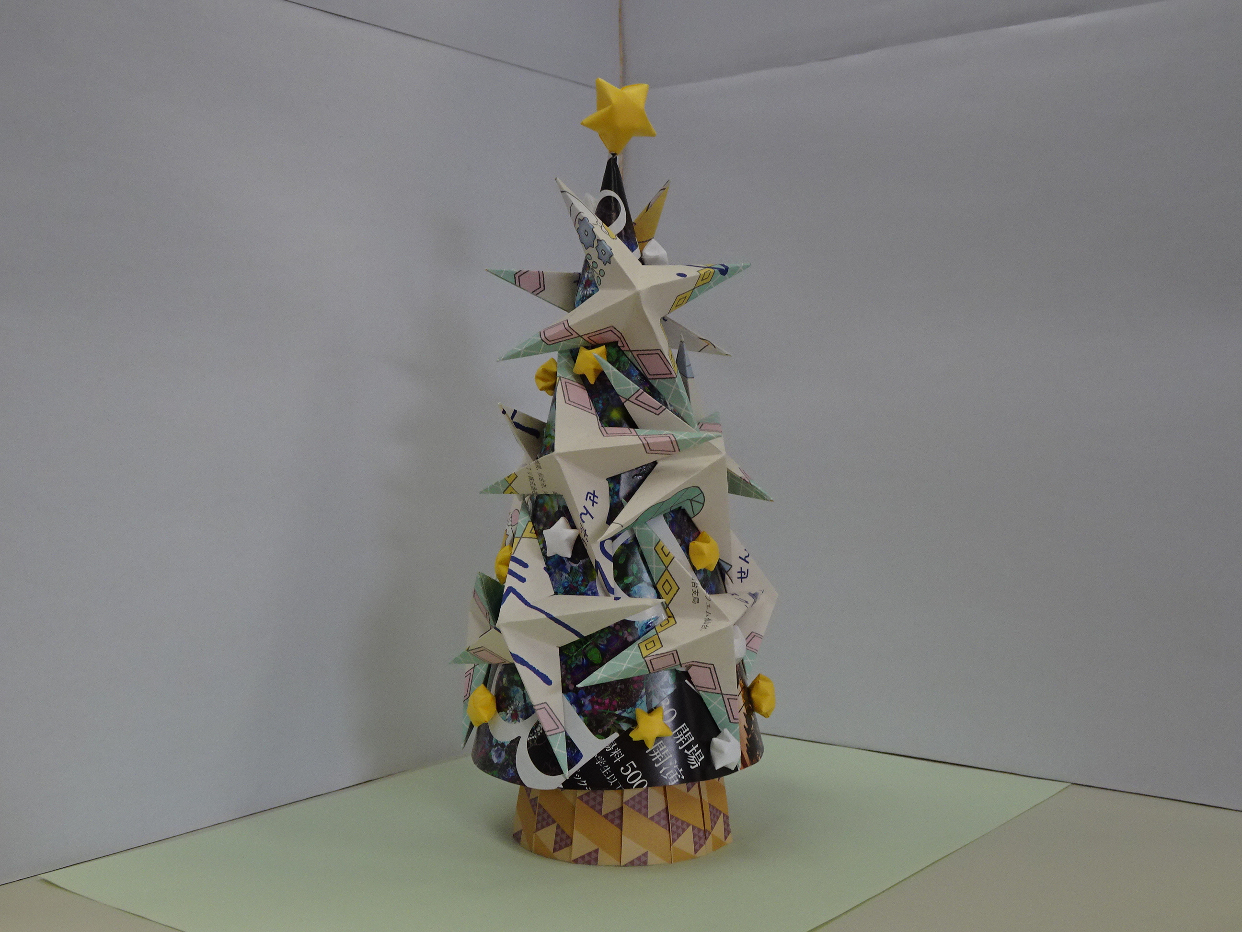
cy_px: 466
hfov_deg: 49.0
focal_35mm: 38
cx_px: 621
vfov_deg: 37.7
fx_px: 1363
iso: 160
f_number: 4
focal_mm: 6.56
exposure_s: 1/40
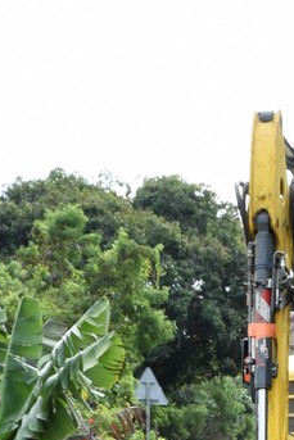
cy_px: 726
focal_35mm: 119
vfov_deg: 15.4
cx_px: 290
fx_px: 1456
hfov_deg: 11.4
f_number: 18
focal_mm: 34
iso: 500
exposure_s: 1/80
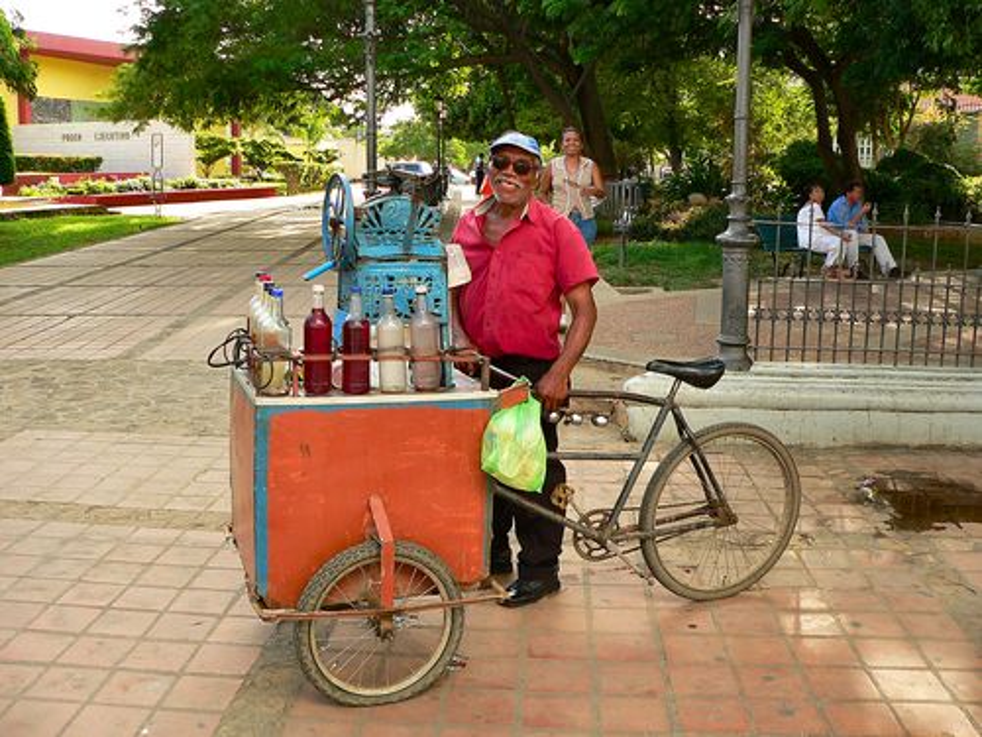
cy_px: 368
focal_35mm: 36
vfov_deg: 39.7
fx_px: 1021
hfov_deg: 51.4
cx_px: 491
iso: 80
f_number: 3.3
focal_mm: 6
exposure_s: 1/125
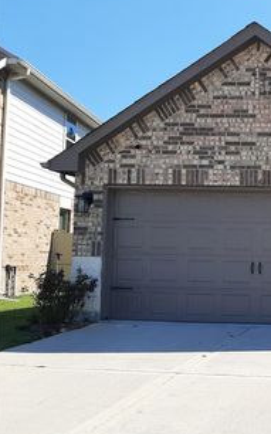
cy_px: 222
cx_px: 349
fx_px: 532
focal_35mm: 45
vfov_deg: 44.4
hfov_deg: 24.9
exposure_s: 1/2075
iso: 40
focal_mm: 3.93
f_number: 1.7
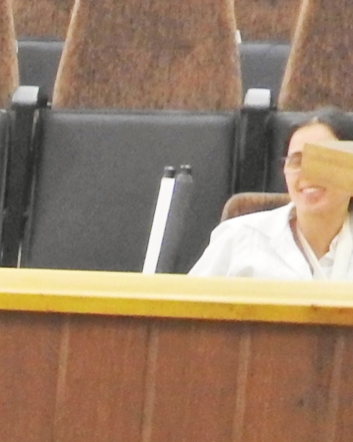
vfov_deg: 9.0
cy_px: 678
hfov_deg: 6.7
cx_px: -679
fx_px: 2728
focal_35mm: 209
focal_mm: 7.2
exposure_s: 1/8
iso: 640
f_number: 4.8
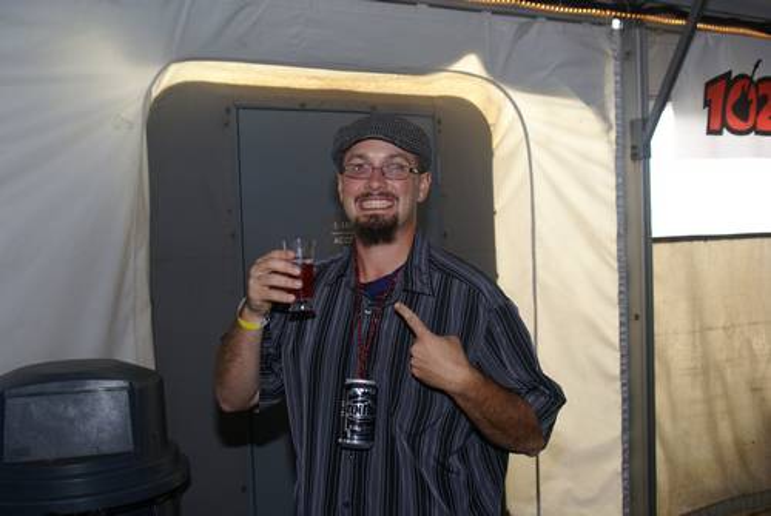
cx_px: 386
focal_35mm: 39
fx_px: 836
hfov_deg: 49.5
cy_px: 258
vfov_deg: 34.3
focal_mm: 26
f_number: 4.5
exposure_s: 1/60
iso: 160
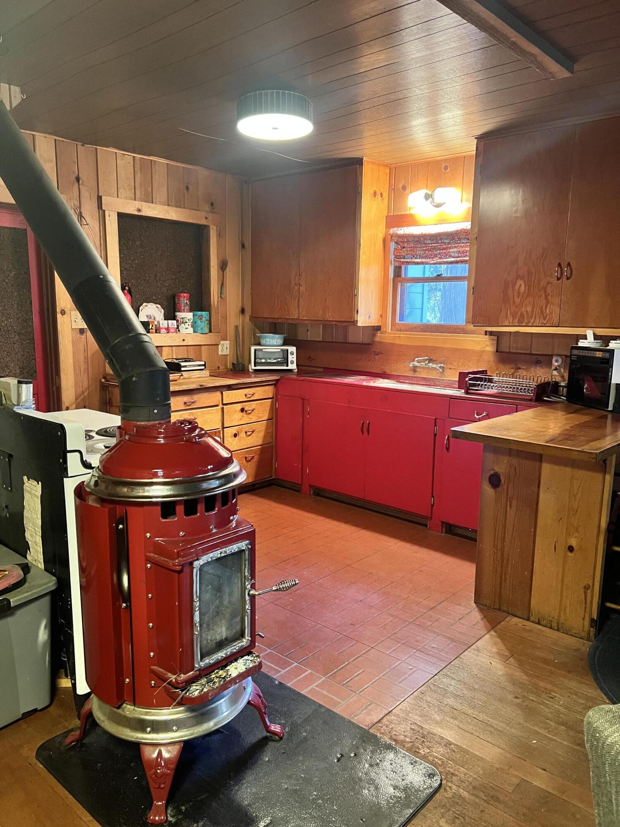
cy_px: 414
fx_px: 621
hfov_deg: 53.1
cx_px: 310
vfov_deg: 67.3
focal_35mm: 26
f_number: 1.5
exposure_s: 1/40
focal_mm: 5.7
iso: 500
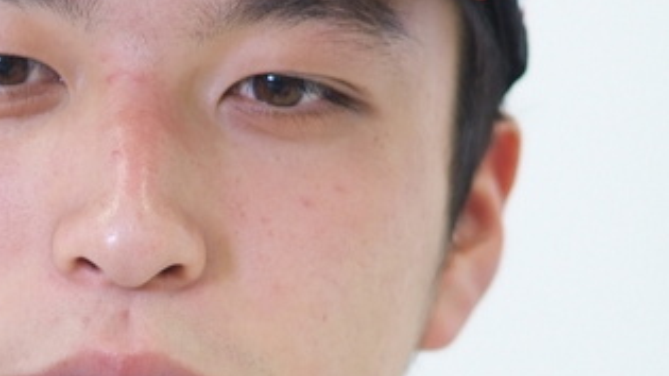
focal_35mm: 646
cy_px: 200
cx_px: 85
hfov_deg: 3.3
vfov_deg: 1.9
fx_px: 11457
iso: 800
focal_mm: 180
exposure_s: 1/125
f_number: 2.8
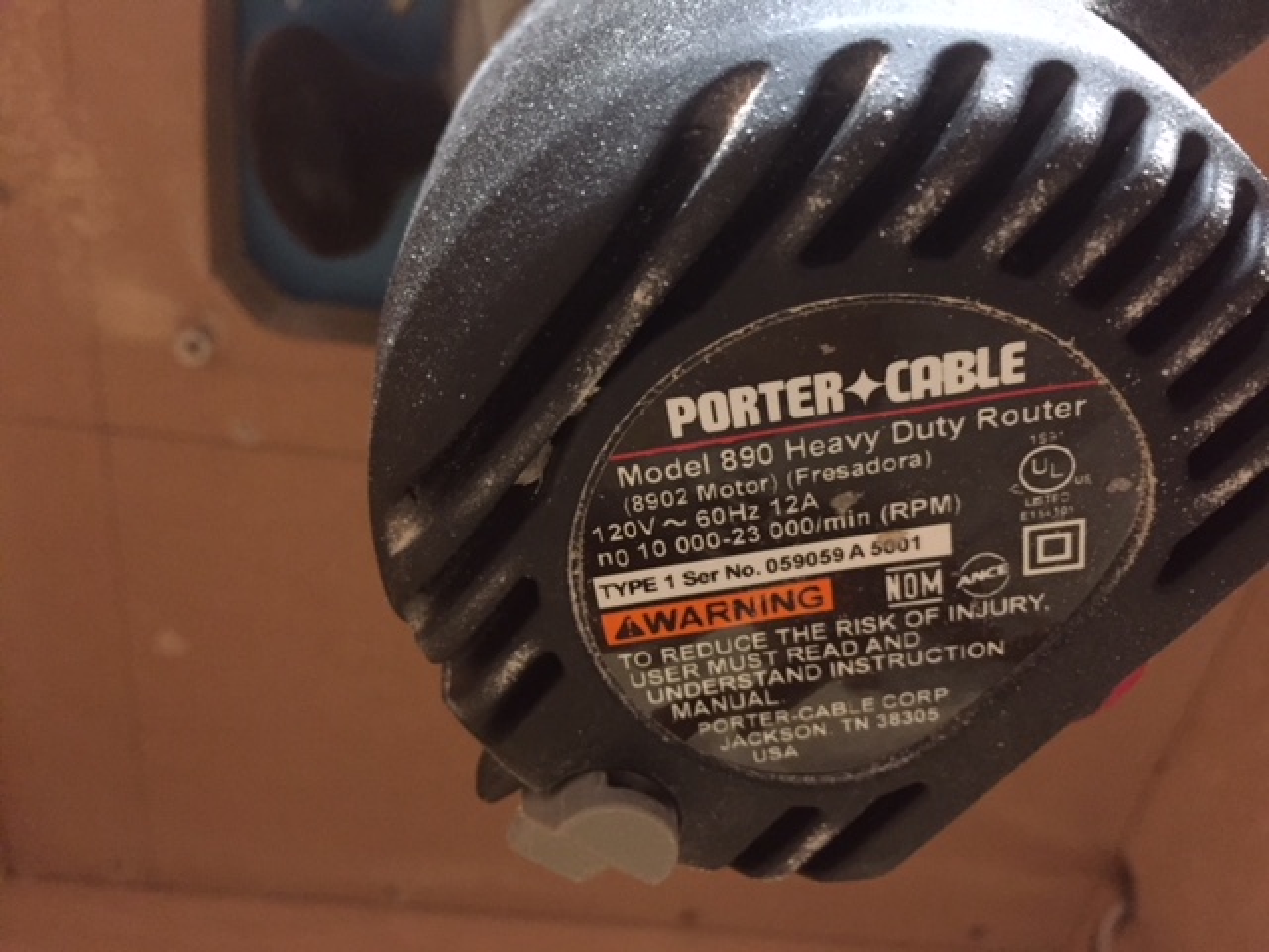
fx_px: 1063
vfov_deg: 48.2
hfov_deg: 61.7
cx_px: 634
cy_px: 476
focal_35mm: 29
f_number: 2.2
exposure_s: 1/15
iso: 400
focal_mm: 4.15
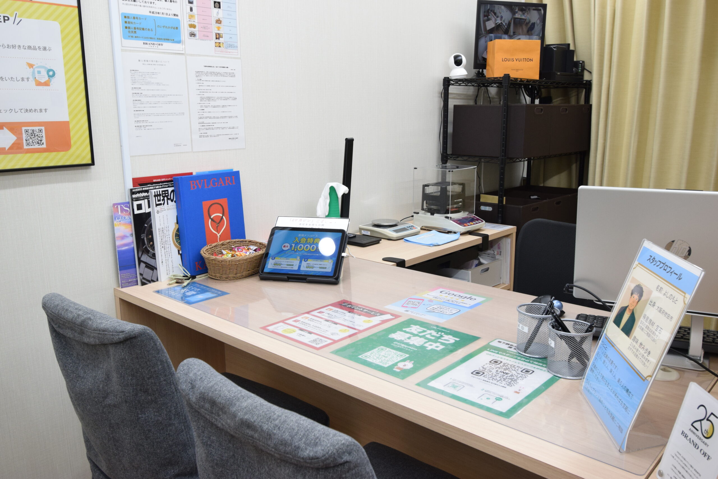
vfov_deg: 43.6
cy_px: 240
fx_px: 598
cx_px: 359
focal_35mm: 30
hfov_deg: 61.9
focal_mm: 20
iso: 800
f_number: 8
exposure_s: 1/60
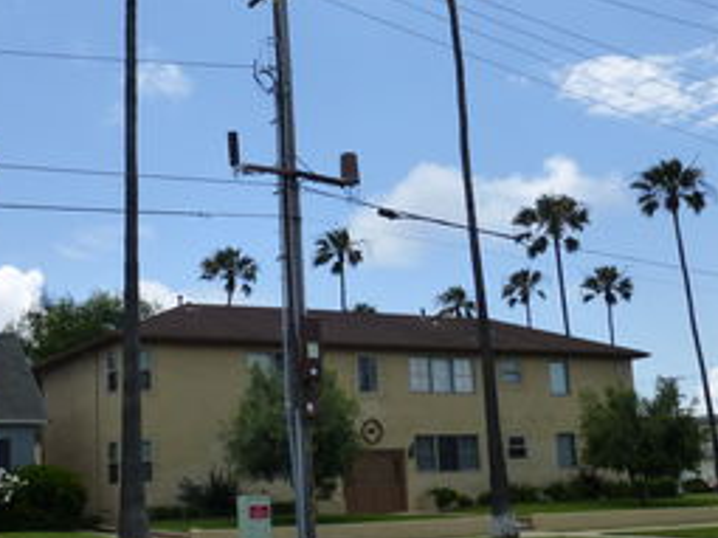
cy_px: 279
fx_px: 974
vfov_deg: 30.9
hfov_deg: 40.0
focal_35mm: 47
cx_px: 251
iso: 160
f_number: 4
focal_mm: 5.4
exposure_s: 1/1300
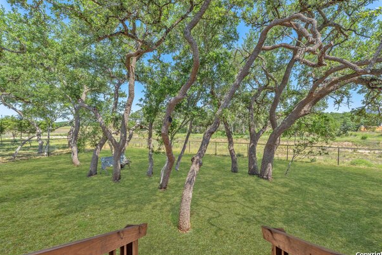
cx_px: 202
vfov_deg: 77.4
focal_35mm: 15
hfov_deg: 100.2
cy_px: 129
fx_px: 159
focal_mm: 14
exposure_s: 1/200
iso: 320
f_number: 10
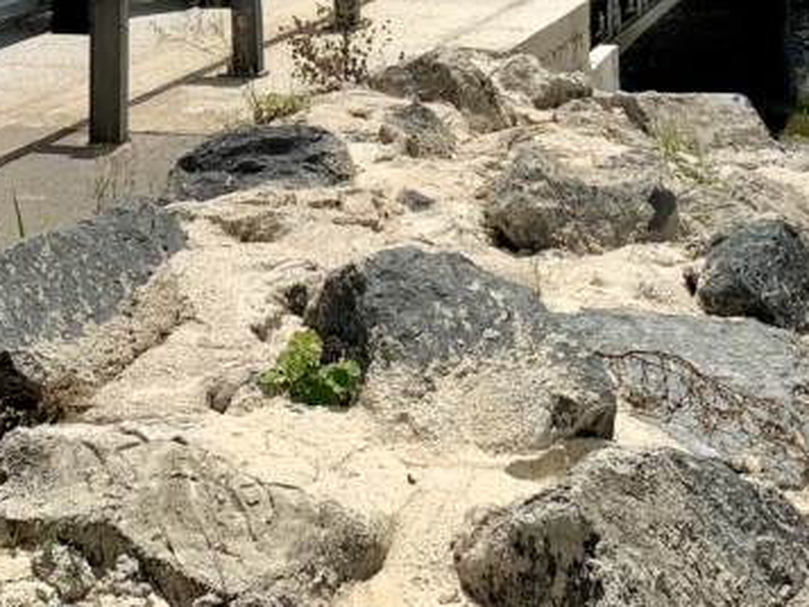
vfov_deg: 18.1
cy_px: -214
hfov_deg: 25.9
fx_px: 1753
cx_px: 320
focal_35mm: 75
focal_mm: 4.25
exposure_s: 1/4673
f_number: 1.8
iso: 25
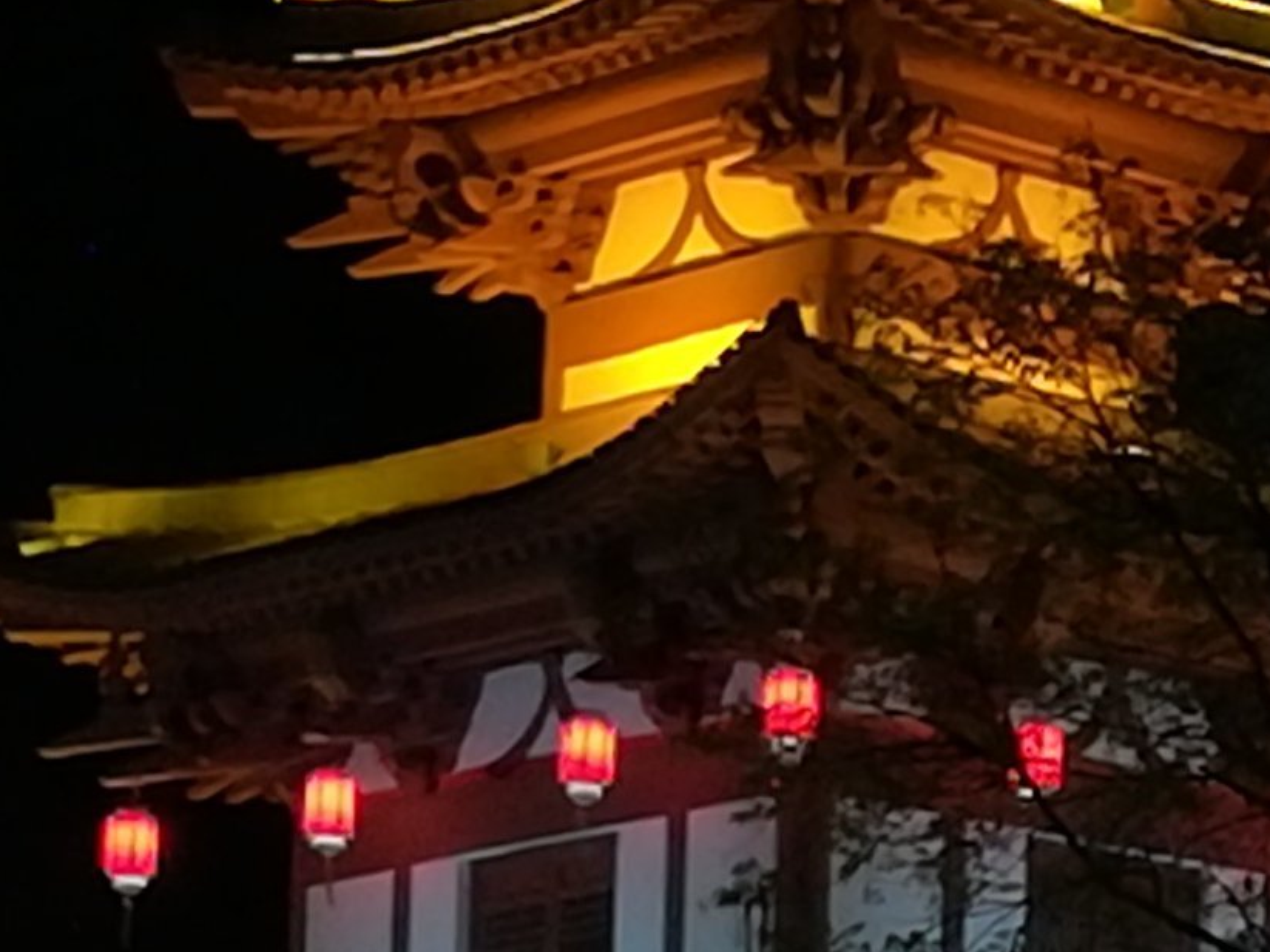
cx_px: 1805
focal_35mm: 249
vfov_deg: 5.9
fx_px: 9134
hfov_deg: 7.8
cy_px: 981
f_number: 2.2
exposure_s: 1/24
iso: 500
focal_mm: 3.83
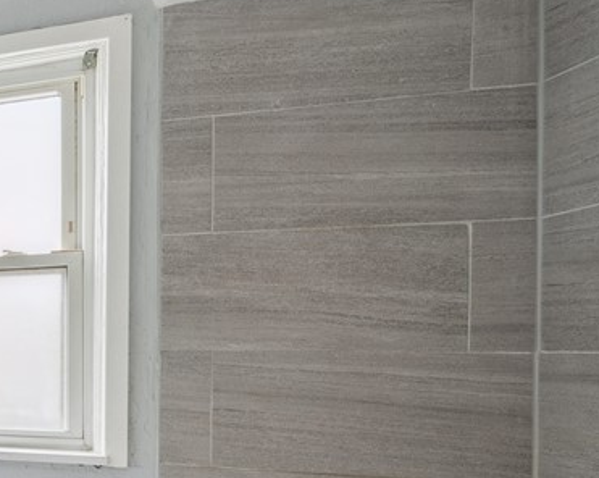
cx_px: -271
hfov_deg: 31.2
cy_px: 341
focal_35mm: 33
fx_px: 584
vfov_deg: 43.5
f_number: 8
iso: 320
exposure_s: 1/6
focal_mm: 12
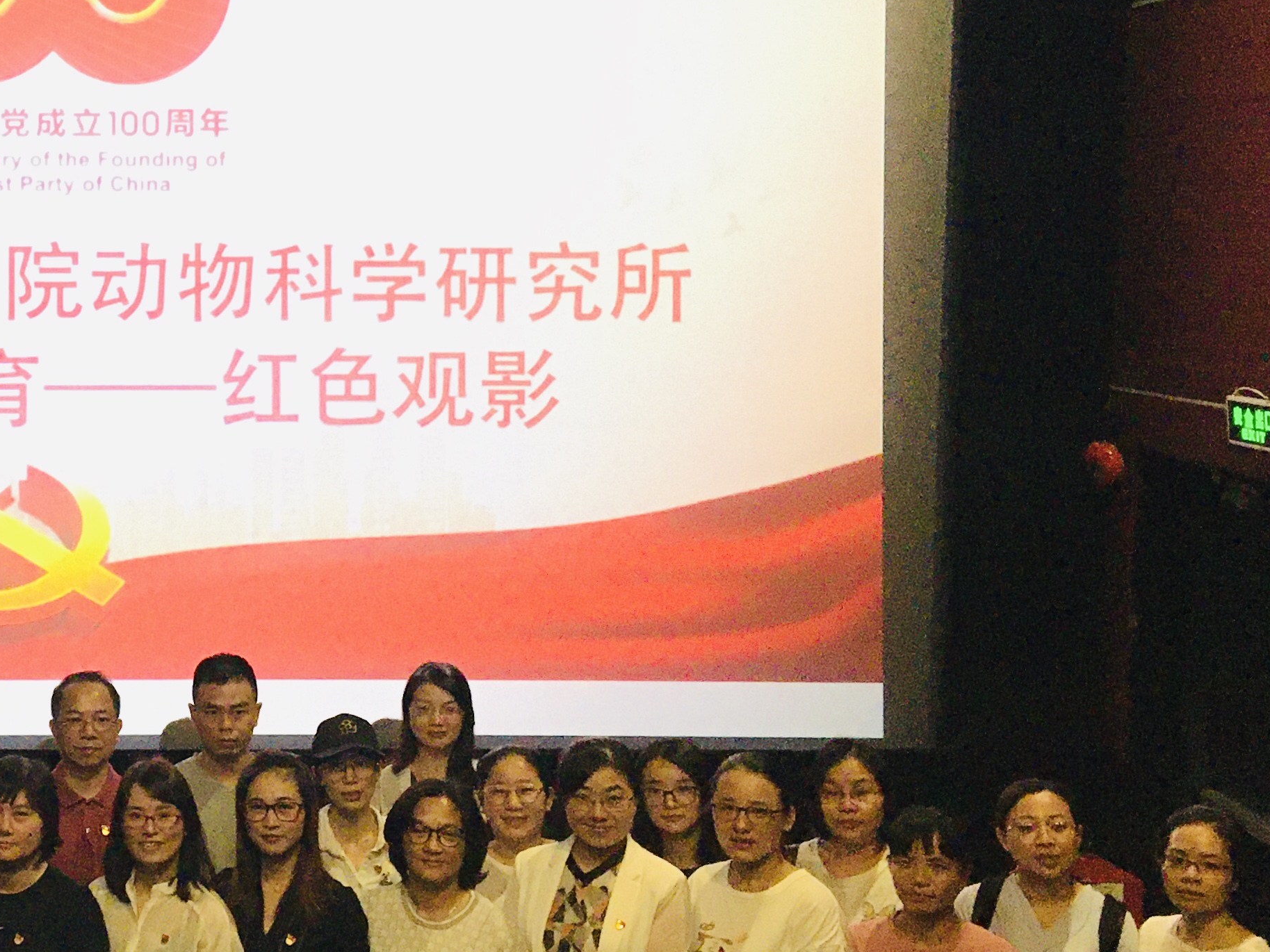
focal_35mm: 64
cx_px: 15
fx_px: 2348
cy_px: 397
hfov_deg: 28.5
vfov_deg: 22.9
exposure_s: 1/25
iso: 200
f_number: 2.2
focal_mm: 4.15
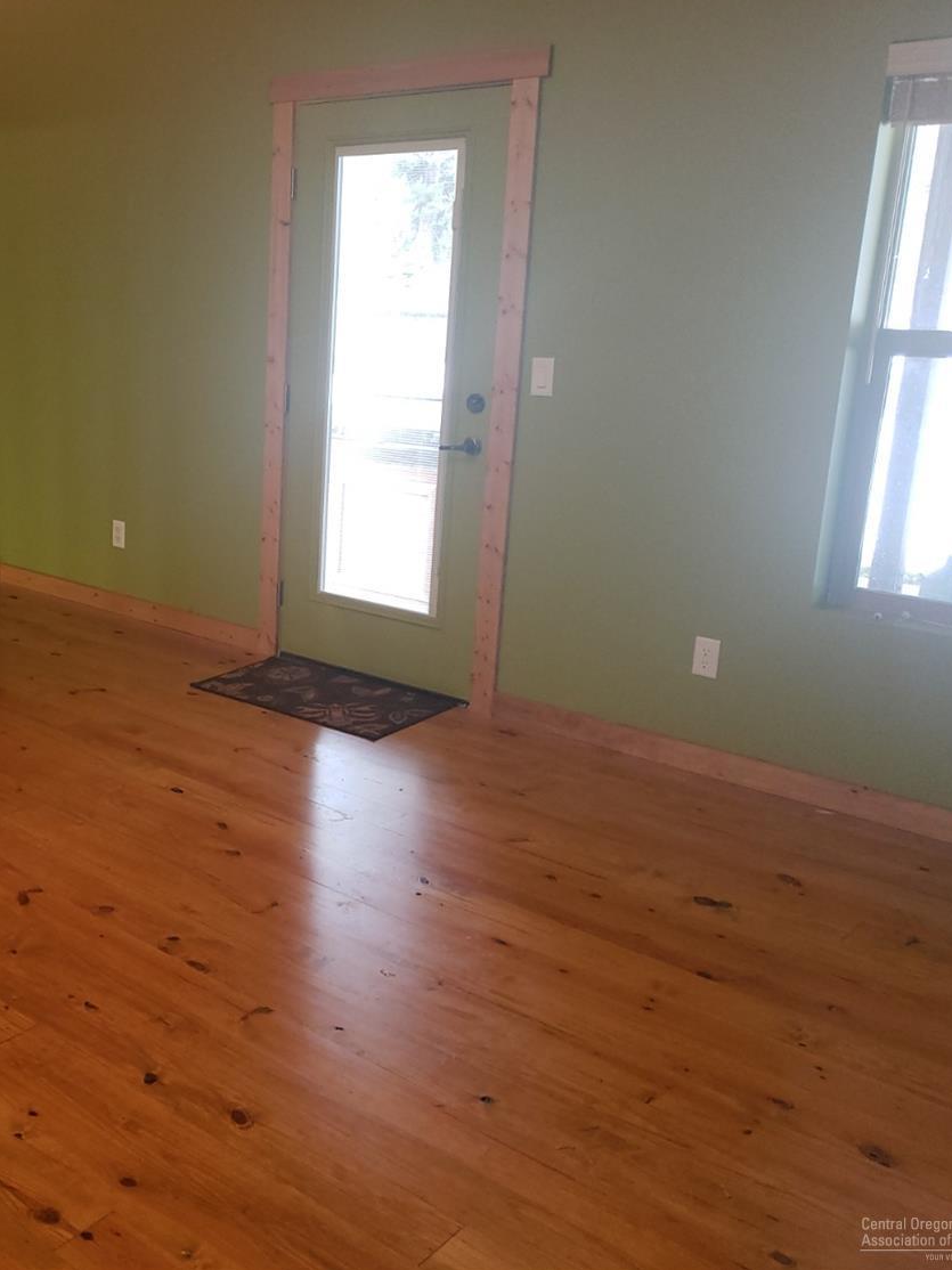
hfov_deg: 39.0
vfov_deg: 52.6
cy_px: 632
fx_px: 1284
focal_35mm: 35
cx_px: 179
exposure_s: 1/17
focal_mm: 4.3
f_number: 1.5
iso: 125
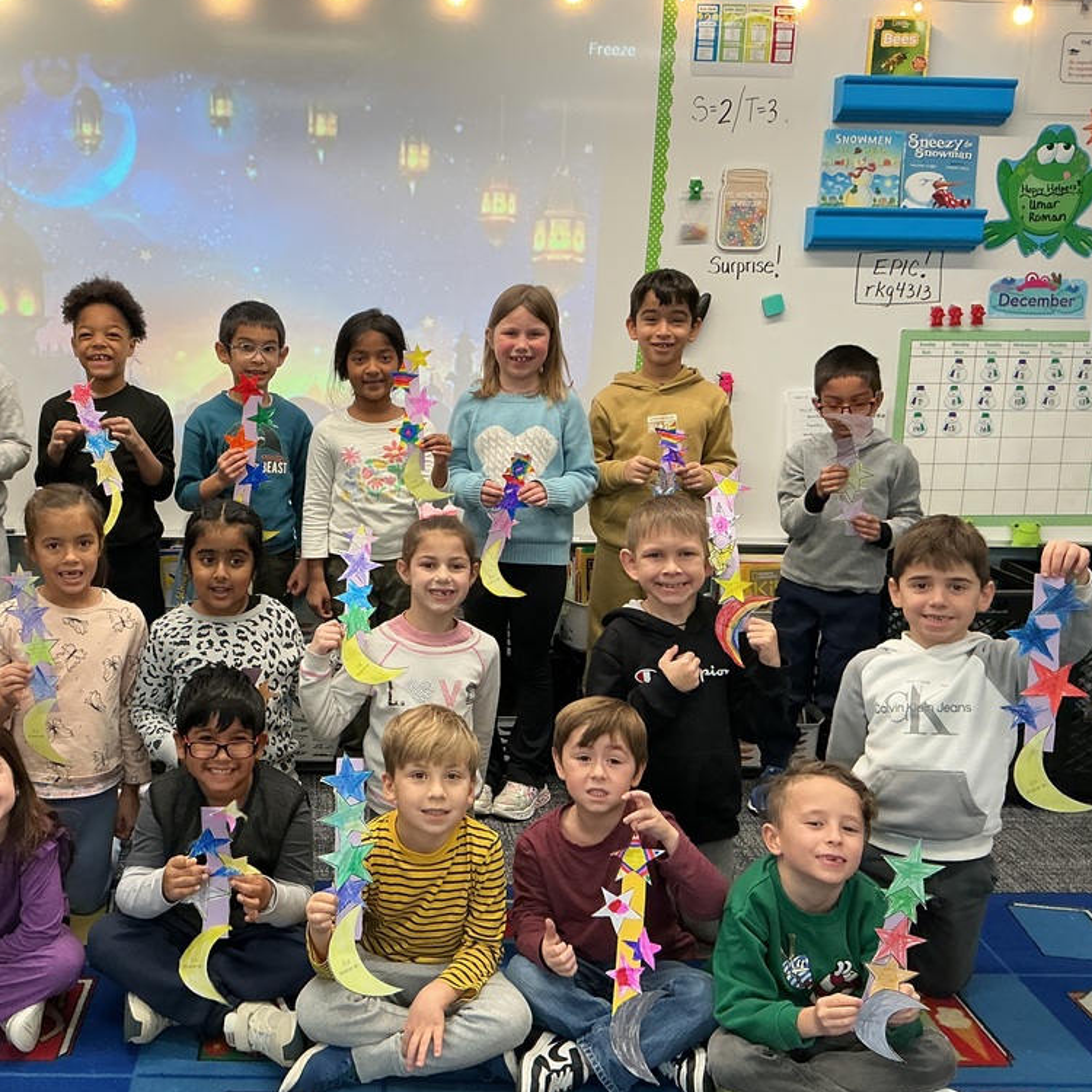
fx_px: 1249
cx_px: 361
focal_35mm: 35
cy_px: 537
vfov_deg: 47.2
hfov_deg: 46.5
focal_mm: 3
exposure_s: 1/60
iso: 100
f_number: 1.8
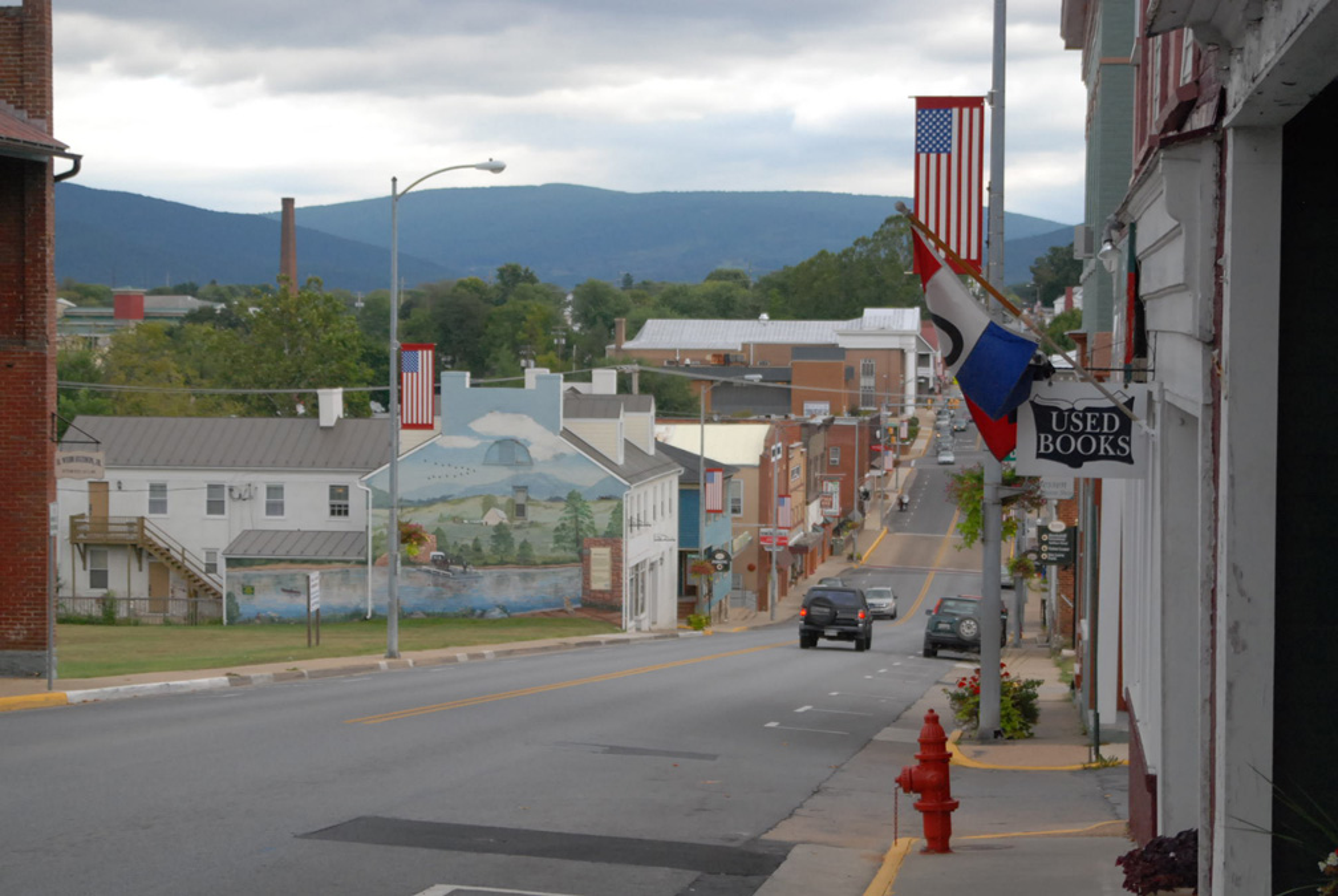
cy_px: 448
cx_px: 669
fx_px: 2903
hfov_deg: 26.0
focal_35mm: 78
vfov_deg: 17.5
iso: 800
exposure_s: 1/1250
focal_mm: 52
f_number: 4.8
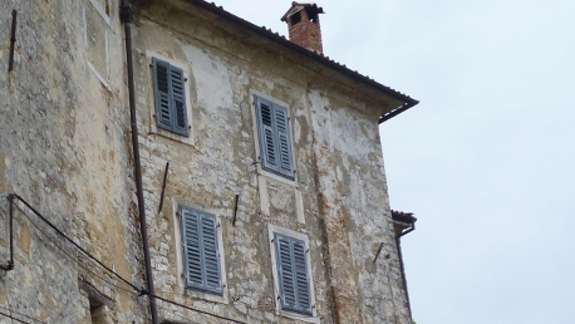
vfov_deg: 15.2
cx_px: 208
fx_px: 1190
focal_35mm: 78
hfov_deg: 27.1
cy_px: 335
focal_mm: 7.3
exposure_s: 1/200
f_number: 3.7
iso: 100
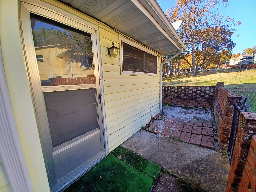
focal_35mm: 13
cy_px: 96
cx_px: 128
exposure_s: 1/229
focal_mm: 1.42
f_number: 2.2
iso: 40
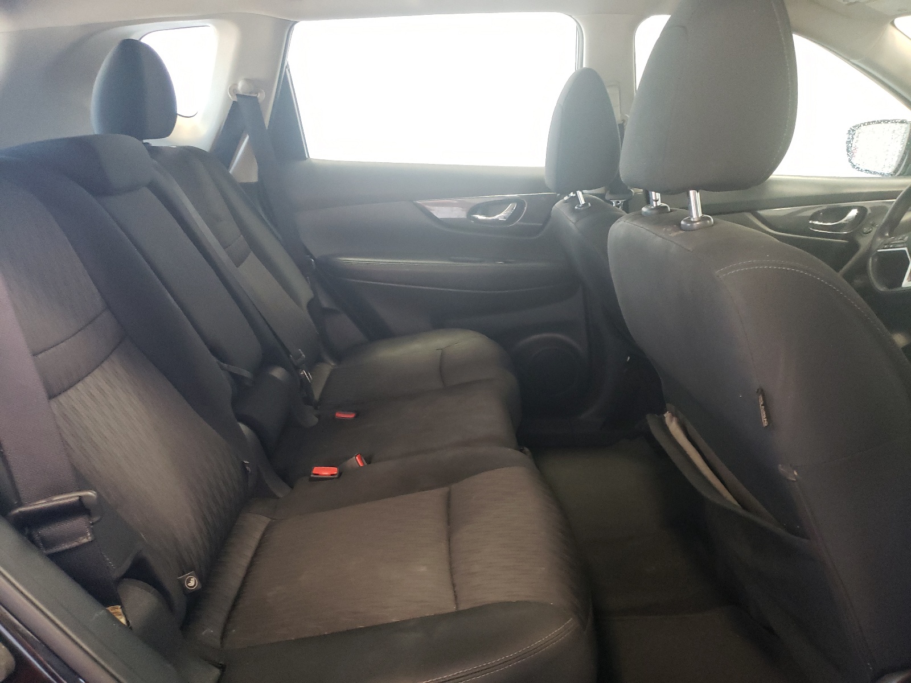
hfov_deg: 67.3
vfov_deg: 53.1
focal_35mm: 26
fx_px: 684
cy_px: 342
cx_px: 456
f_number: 1.5
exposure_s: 1/60.2
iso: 356
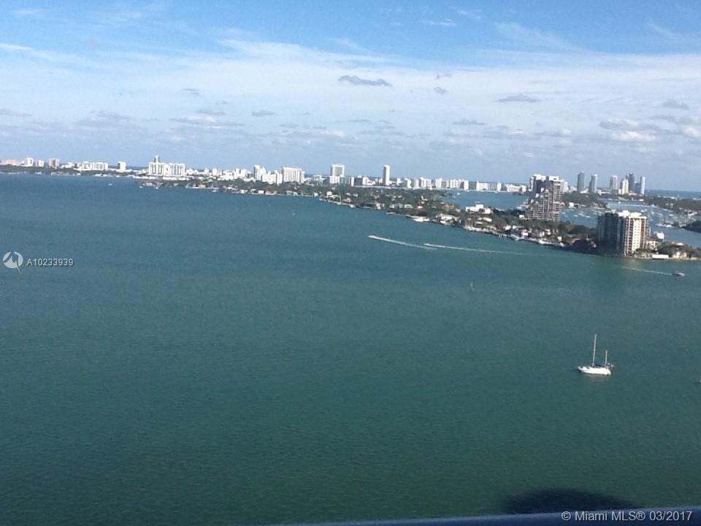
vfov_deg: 32.9
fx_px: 891
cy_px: 263
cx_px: 350
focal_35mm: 44
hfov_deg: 42.9
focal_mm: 2.03
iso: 40
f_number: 2.4
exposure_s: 1/1783
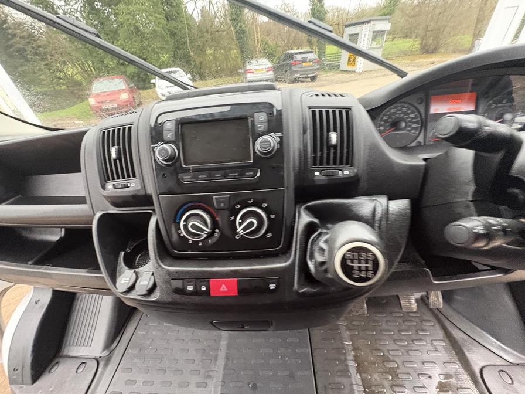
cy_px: 197
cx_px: 262
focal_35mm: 14
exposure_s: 1/52
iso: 800
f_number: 2.2
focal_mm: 2.22
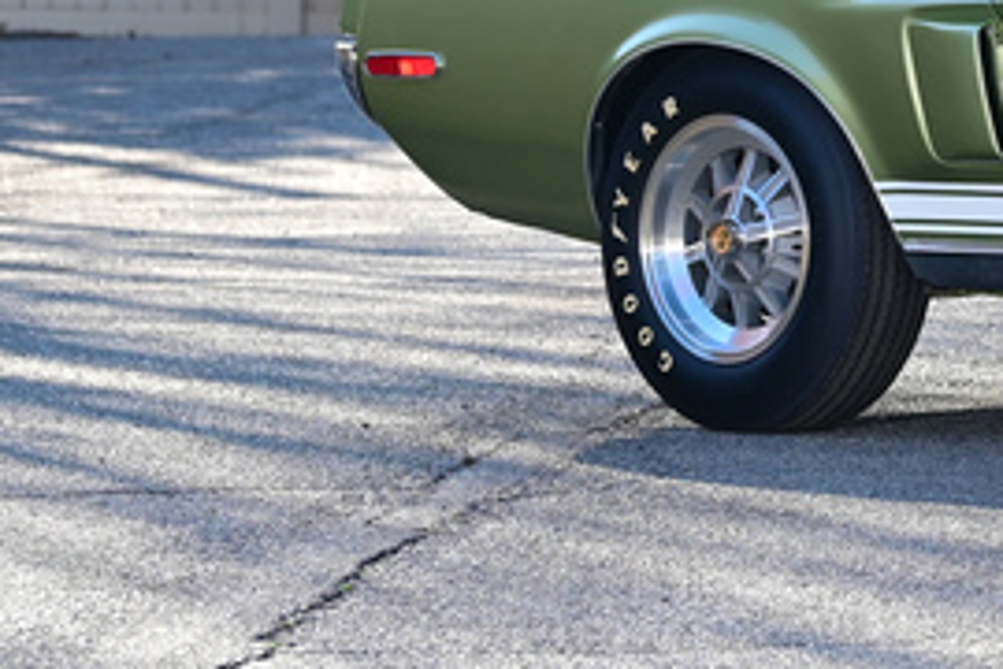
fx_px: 11951
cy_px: -54
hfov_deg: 4.8
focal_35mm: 429
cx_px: 1698
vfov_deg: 3.2
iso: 250
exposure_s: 1/200
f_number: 4.5
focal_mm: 116
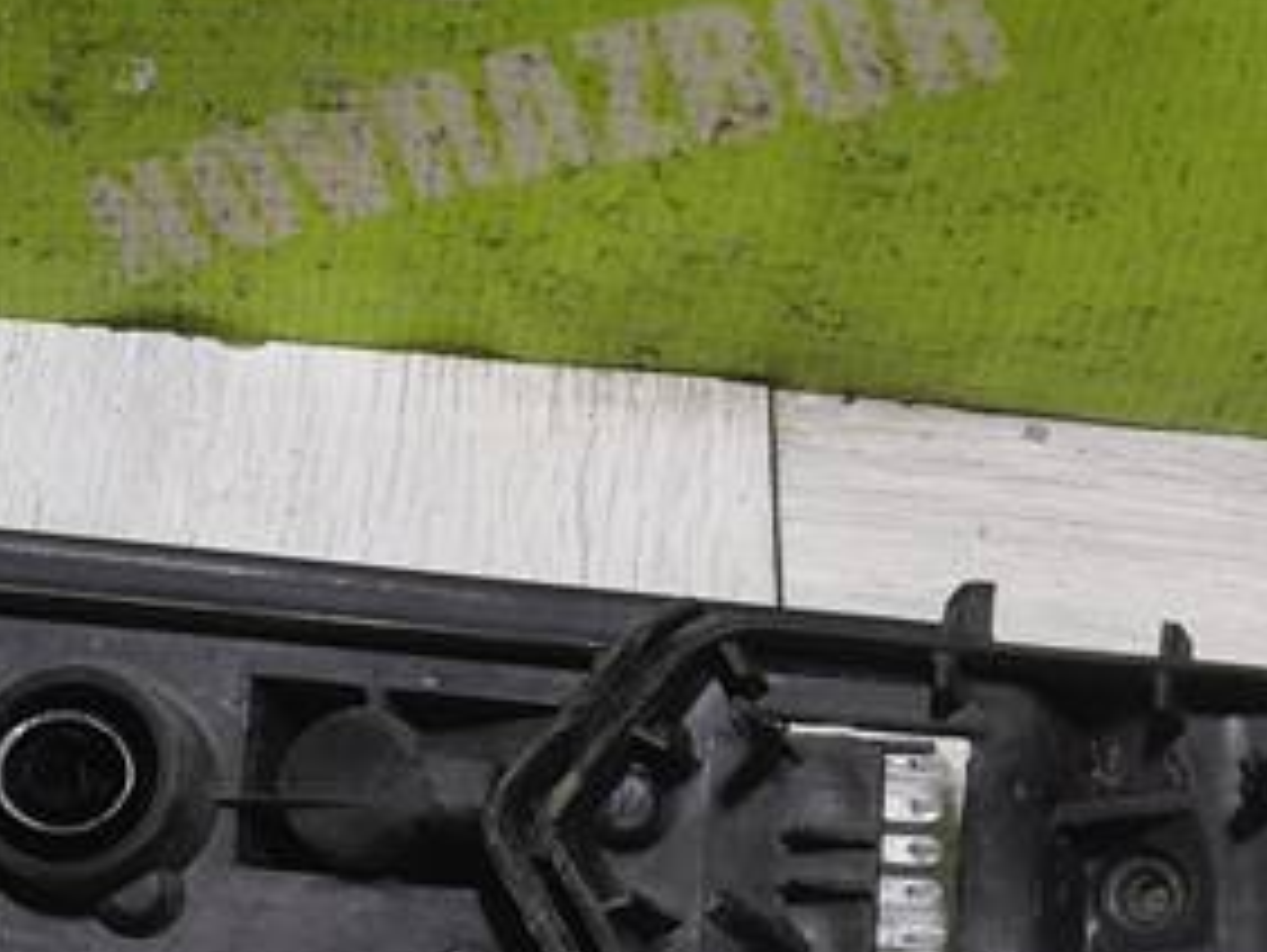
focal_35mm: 98
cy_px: 449
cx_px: -238
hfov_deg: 19.0
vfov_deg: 15.1
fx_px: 3590
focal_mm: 3.95
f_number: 1.8
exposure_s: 1/50
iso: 50
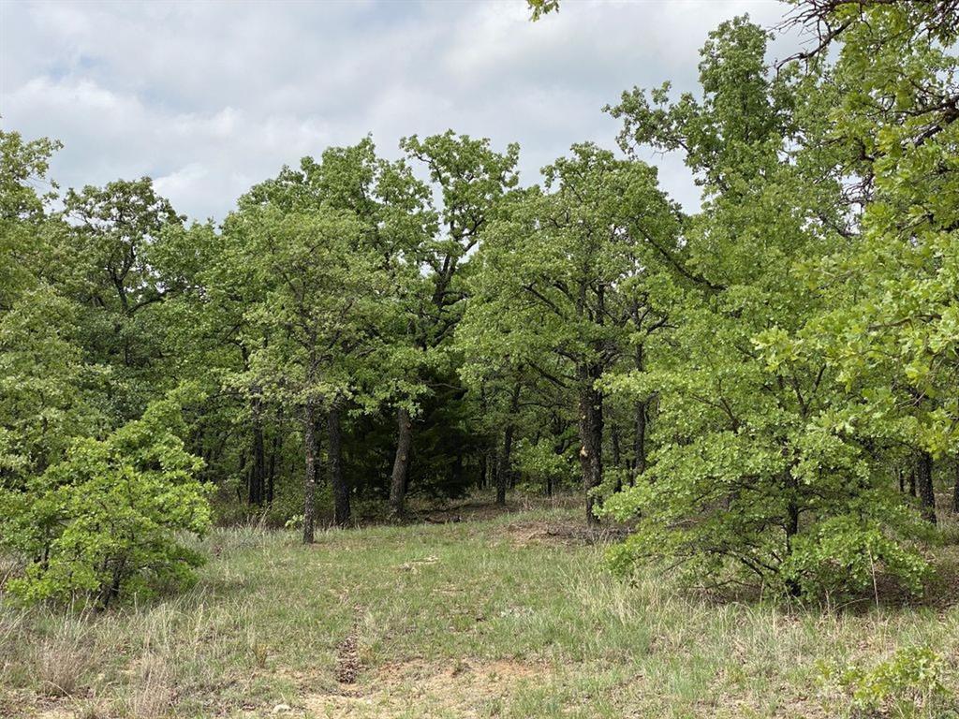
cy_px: 360
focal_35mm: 52
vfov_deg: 28.0
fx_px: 1441
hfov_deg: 36.8
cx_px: 480
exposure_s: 1/1845
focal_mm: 6
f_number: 2
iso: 20
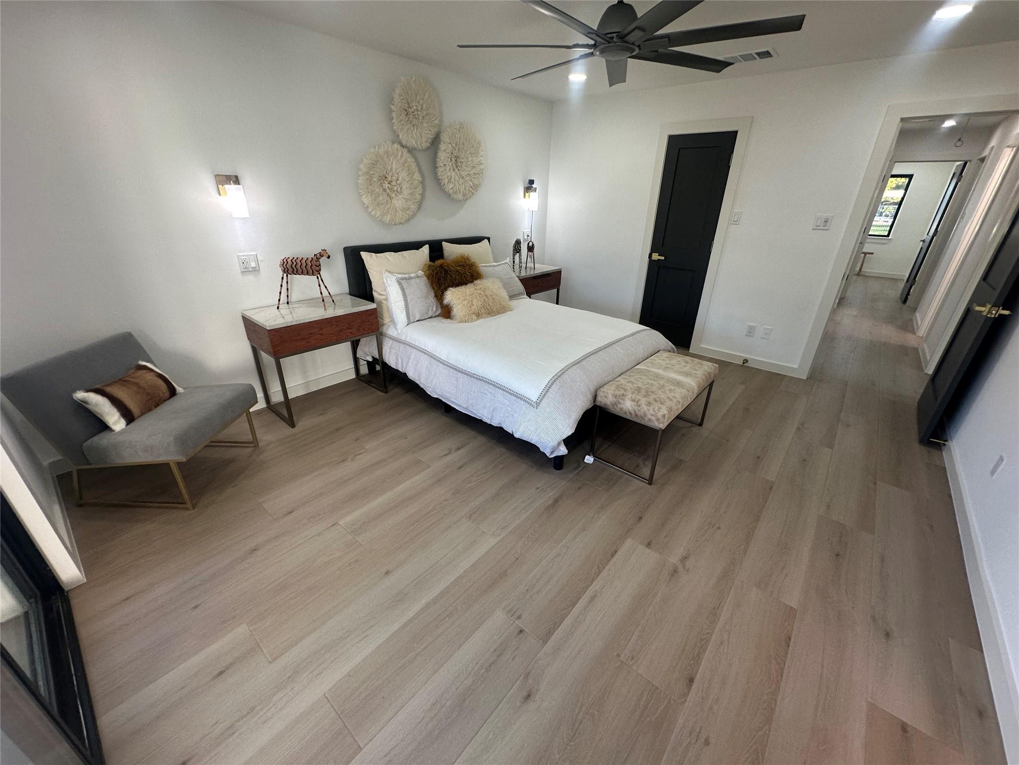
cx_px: 510
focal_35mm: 14
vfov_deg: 85.7
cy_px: 382
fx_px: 412
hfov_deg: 102.1
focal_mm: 2.22
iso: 125
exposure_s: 1/120
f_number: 2.2
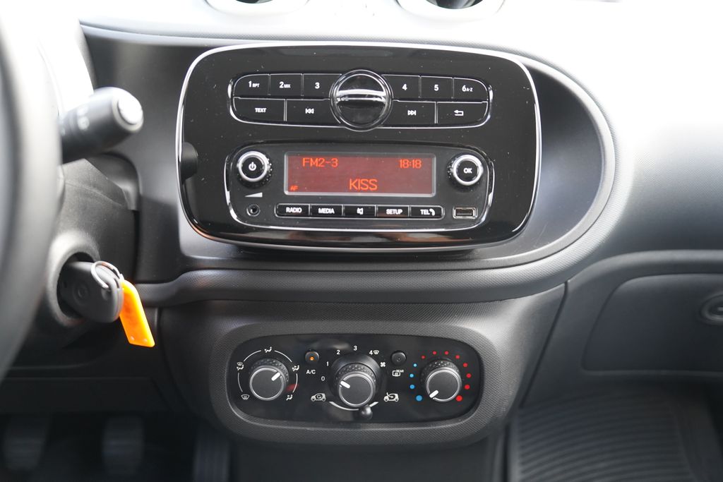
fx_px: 763
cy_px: 241
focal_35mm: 38
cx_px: 362
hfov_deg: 50.7
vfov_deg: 35.1
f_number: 2.8
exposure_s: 1/160
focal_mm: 38
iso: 2000
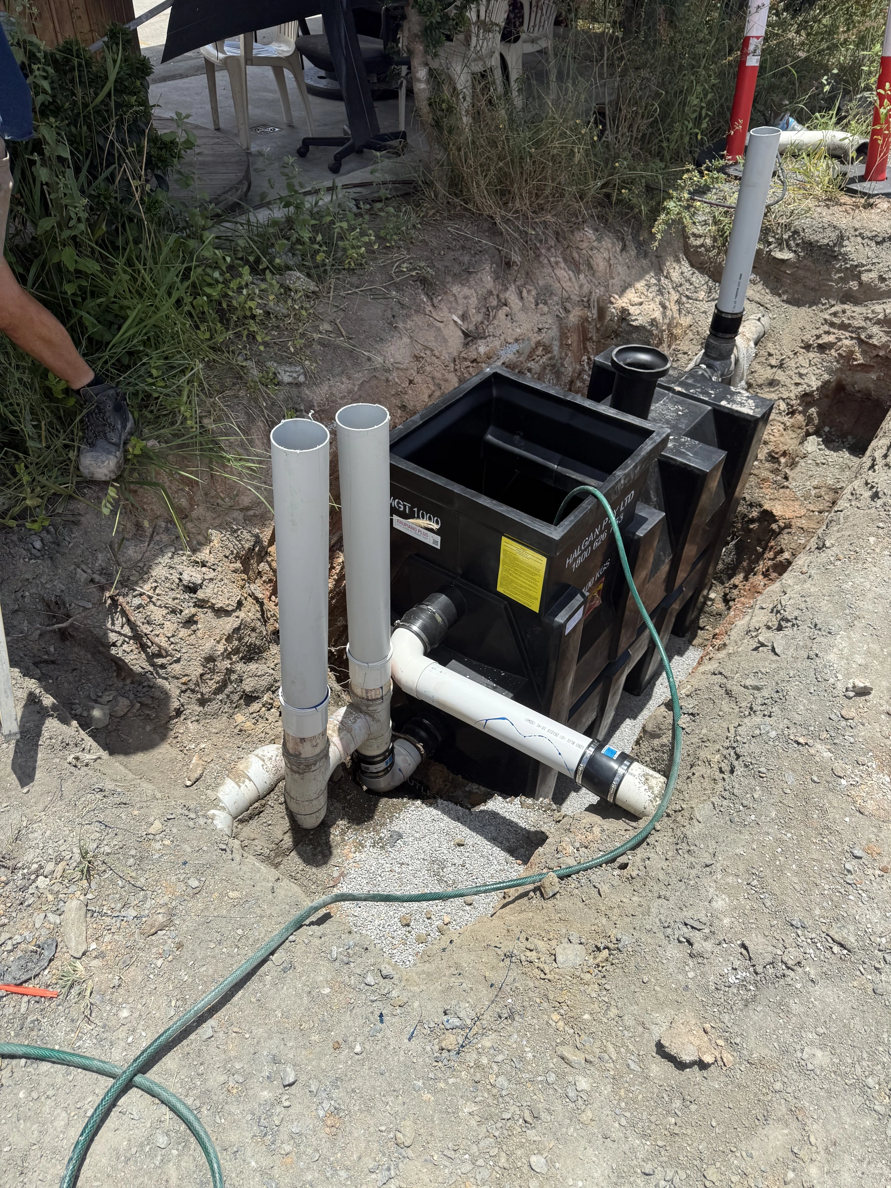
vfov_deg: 71.6
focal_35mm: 24
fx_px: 824
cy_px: 594
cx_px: 446
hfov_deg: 56.8
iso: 80
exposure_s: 1/4975
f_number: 1.78
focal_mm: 6.76
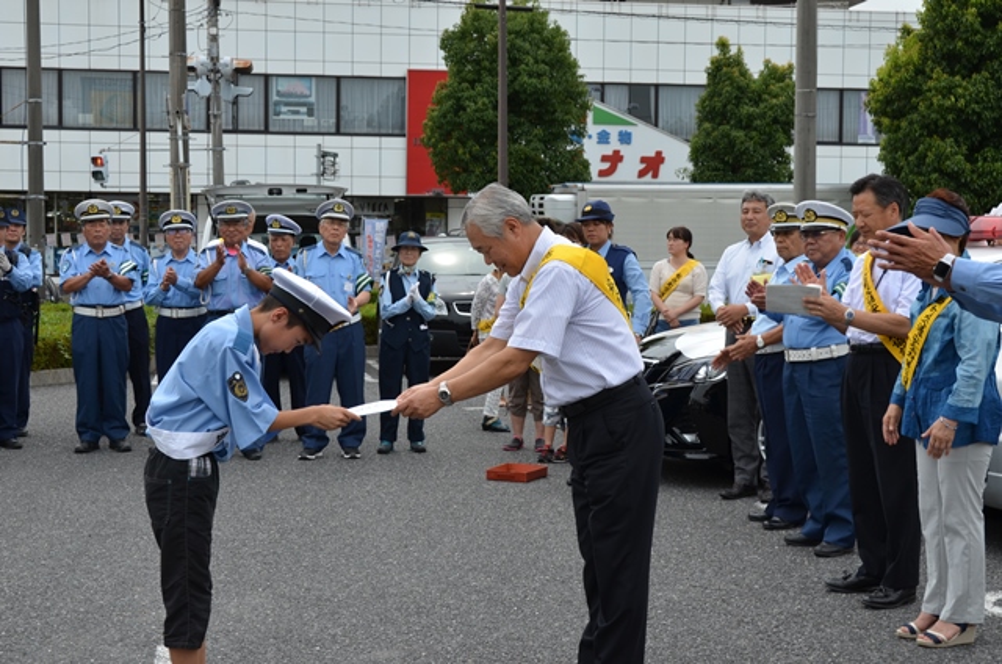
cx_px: 501
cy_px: 332
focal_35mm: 54
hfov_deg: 36.9
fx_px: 1500
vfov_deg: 25.0
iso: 125
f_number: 8
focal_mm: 36
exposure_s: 1/250
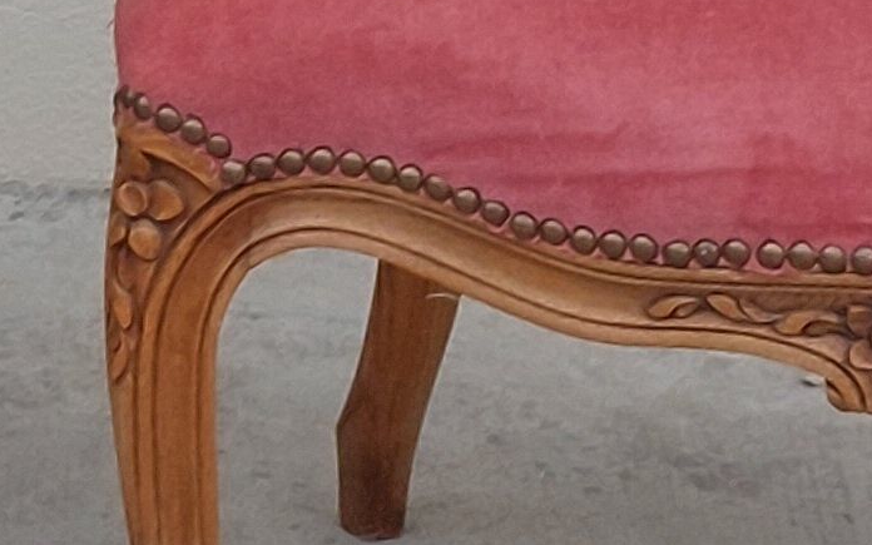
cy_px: -728
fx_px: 4016
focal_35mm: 169
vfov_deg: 7.3
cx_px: -838
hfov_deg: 11.3
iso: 25
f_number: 1.8
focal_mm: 5.23
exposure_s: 1/335
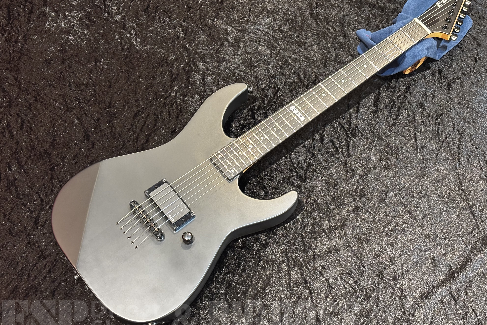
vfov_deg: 24.6
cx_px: 244
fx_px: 744
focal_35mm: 55
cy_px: 164
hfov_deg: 36.2
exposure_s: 1/24
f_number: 1.6
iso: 400
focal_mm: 5.96
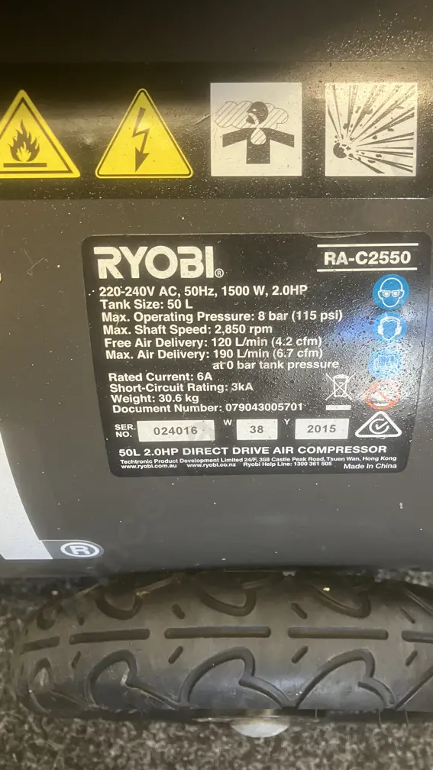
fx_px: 633
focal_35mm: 31
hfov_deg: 37.7
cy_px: 383
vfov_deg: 62.6
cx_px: 241
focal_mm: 3.99
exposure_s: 1/50
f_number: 1.8
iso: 250
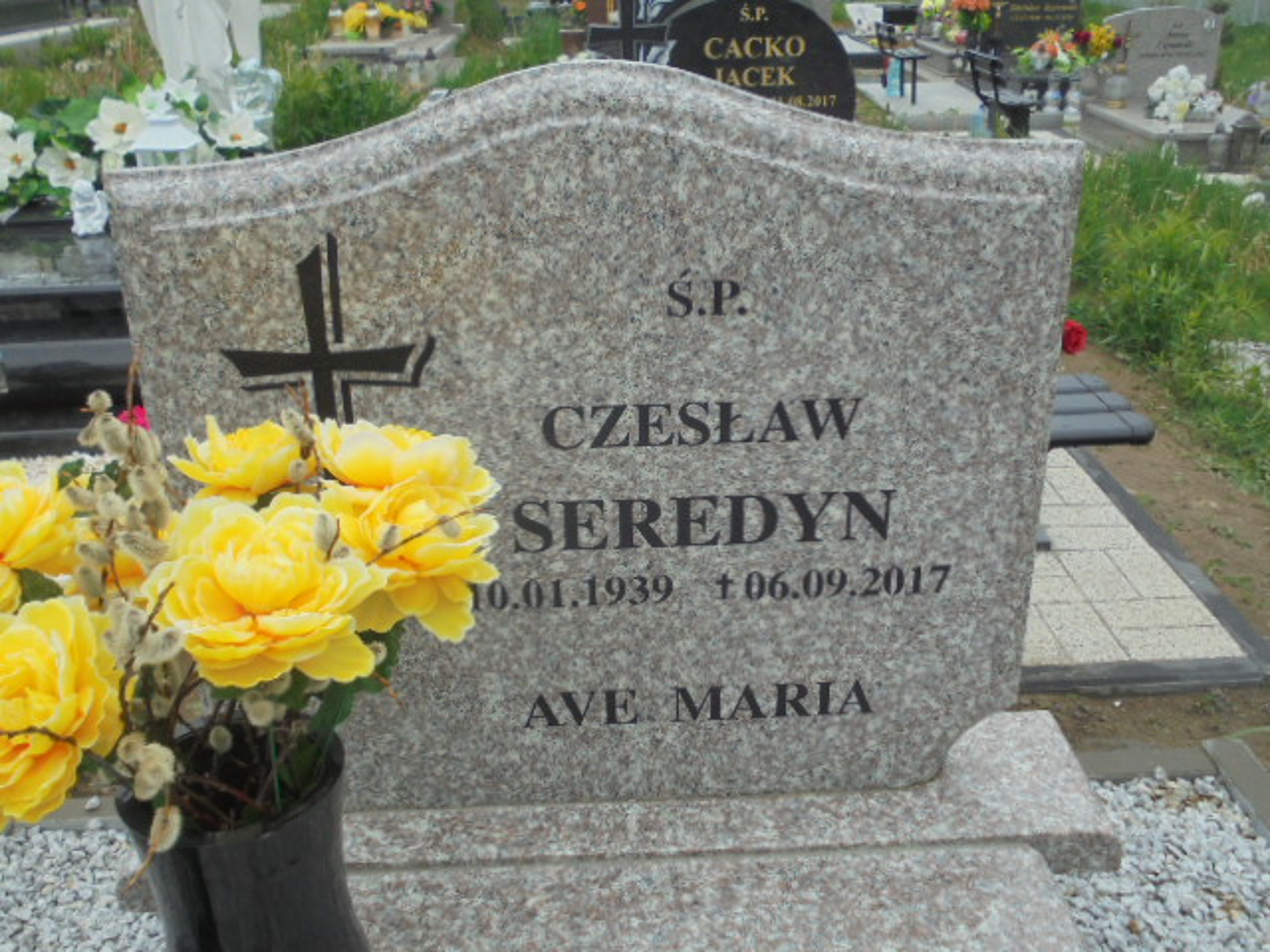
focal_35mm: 34
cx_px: 635
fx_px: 1247
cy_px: 476
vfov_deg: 41.8
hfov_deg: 54.0
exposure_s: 1/320
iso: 100
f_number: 4
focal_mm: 6.1
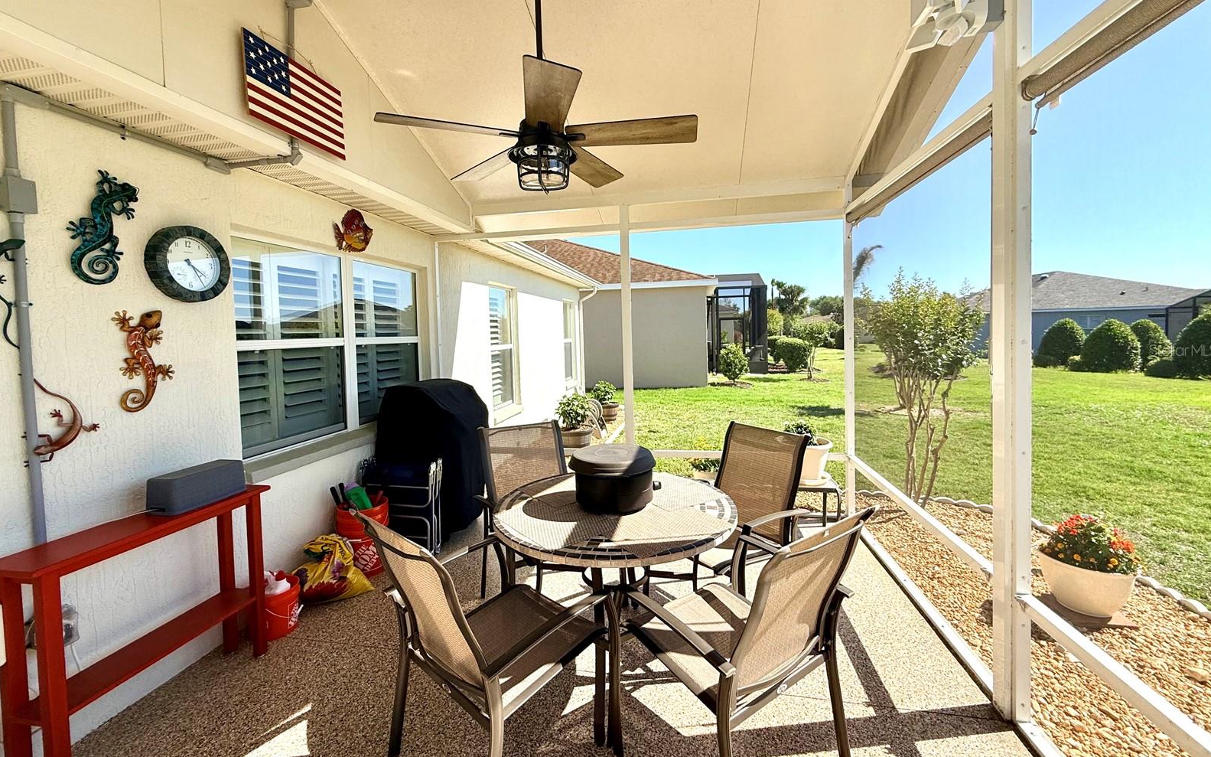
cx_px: 609
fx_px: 495
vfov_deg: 74.7
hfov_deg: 101.5
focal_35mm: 15
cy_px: 350
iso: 50
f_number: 2.2
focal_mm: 2.22
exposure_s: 1/888
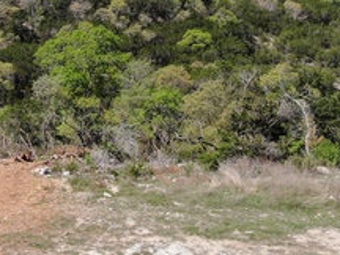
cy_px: 25
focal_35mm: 86
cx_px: -6
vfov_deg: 16.9
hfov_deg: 21.9
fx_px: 845
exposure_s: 1/1000
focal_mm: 5.11
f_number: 3
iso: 100
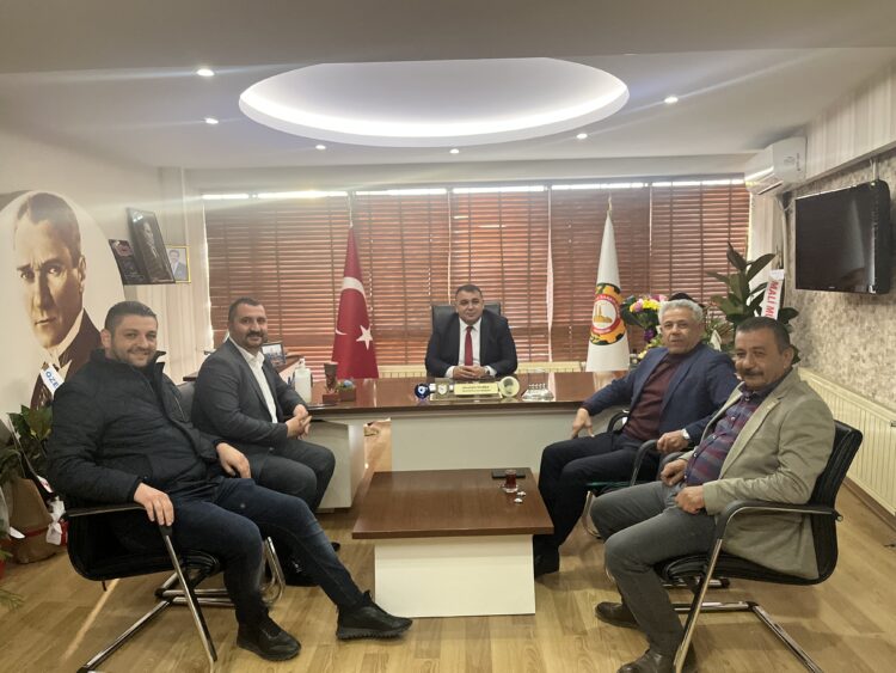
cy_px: 336
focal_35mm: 26
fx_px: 673
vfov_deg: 53.1
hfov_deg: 67.3
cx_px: 448
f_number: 1.6
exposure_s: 1/50
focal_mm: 5.1
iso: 500
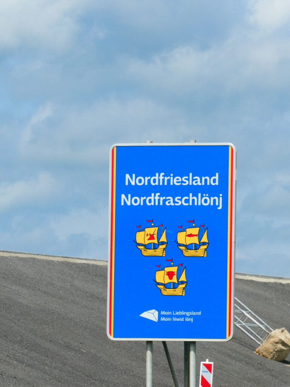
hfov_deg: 4.3
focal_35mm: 347
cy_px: 194
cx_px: 145
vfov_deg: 5.7
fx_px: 3876
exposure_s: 1/320
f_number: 8
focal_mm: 62.1
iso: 80
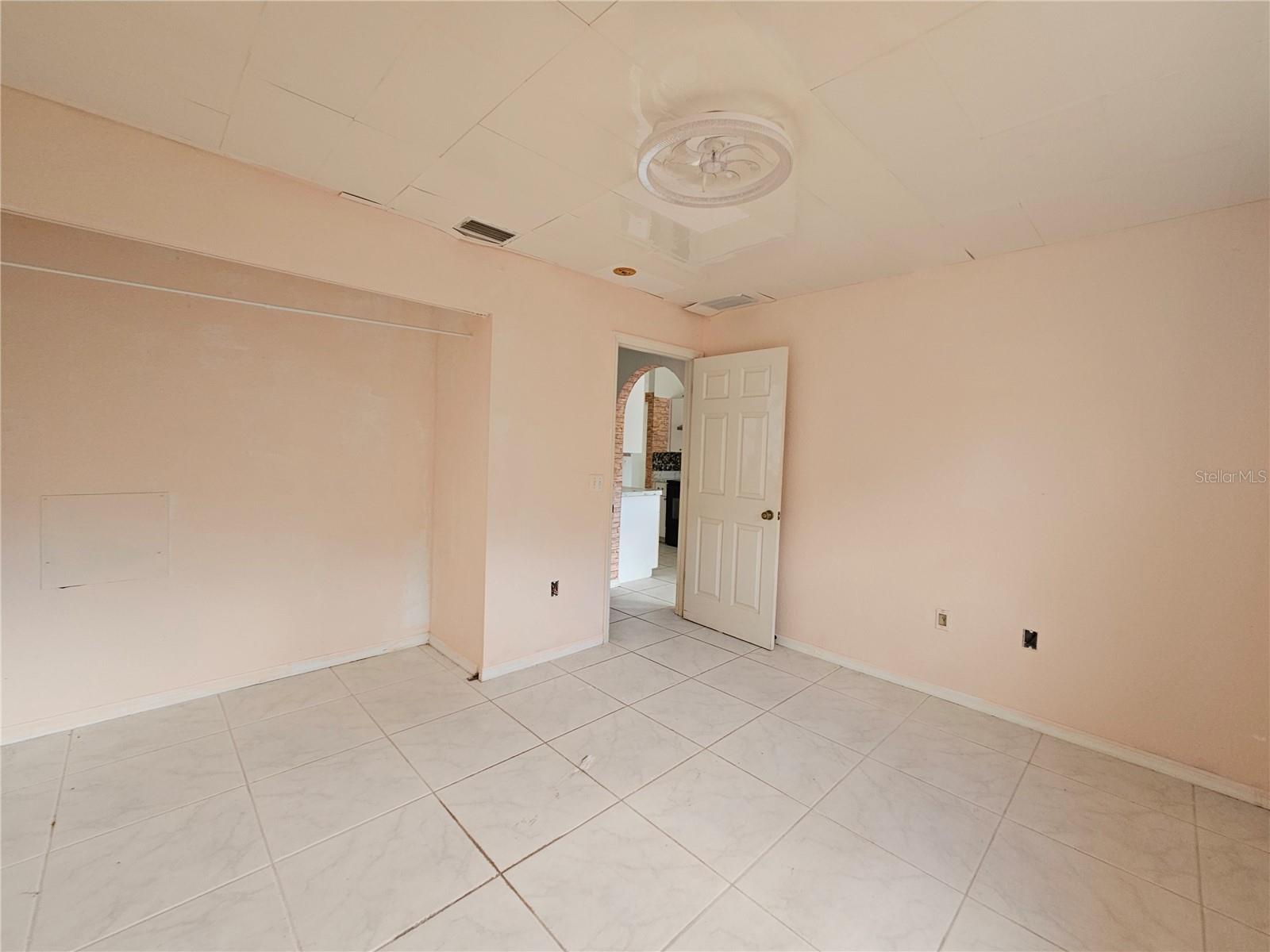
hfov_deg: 106.2
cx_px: 635
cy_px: 476
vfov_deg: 89.9
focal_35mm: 13
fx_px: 477
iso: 80
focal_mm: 2.2
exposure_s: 1/60
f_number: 2.2
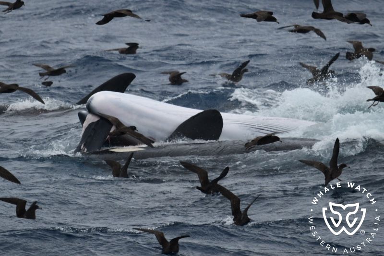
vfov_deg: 2.3
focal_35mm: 600
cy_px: 128
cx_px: 192
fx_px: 6398
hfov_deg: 3.4
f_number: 6.3
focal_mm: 600
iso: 1000
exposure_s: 1/8000
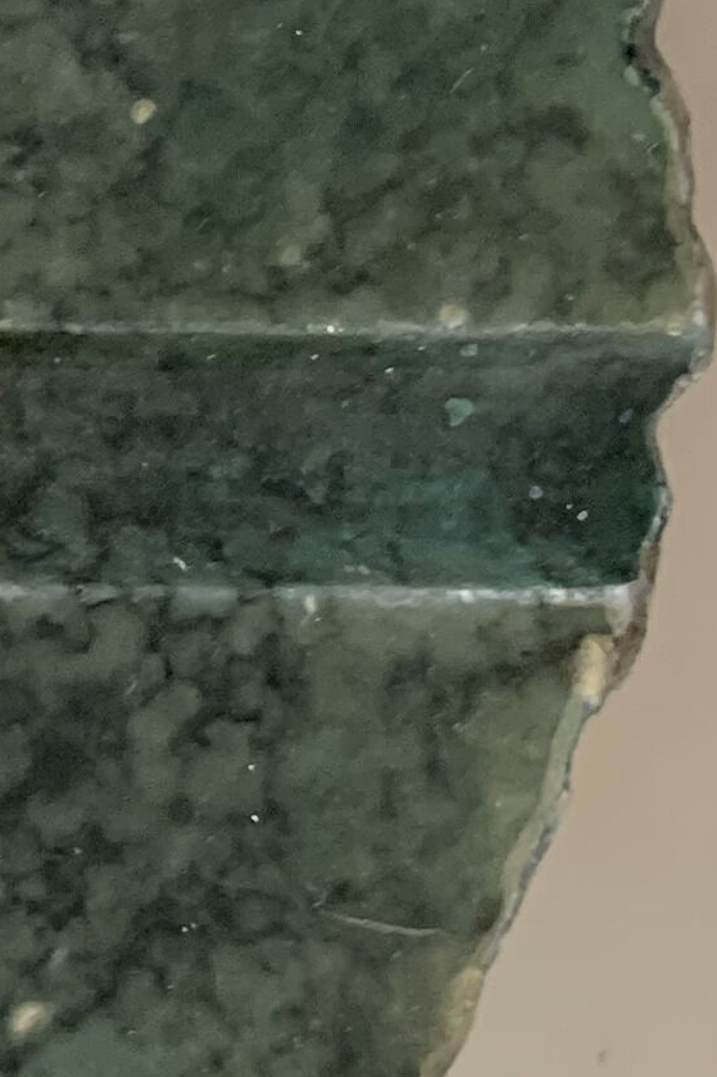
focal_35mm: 130
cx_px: -1002
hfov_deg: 9.4
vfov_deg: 15.6
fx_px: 3885
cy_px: 128
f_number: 1.8
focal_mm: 4.25
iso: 125
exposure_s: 1/60
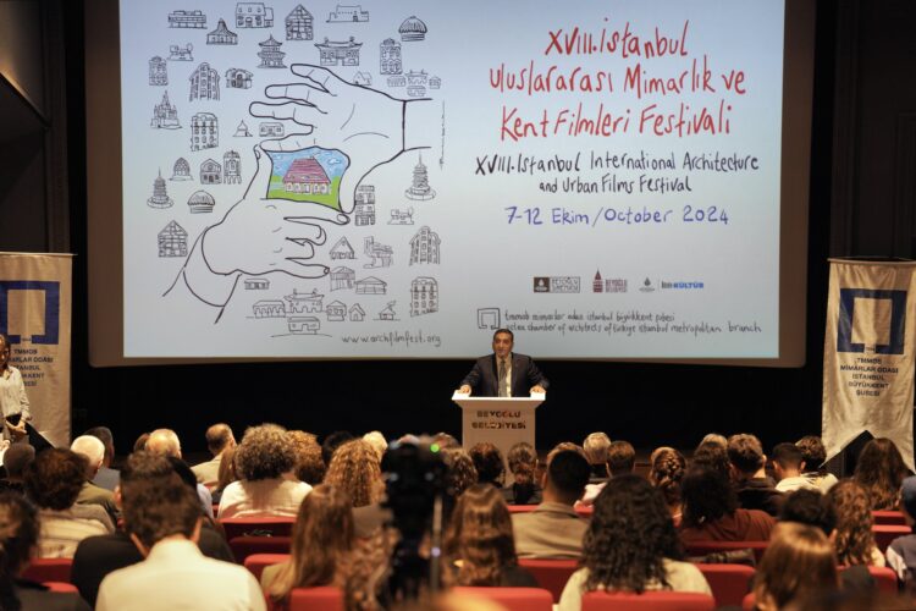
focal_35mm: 70
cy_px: 306
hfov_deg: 28.8
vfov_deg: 19.5
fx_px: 1781
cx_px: 458
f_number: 2.8
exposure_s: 1/200
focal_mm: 70
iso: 1250
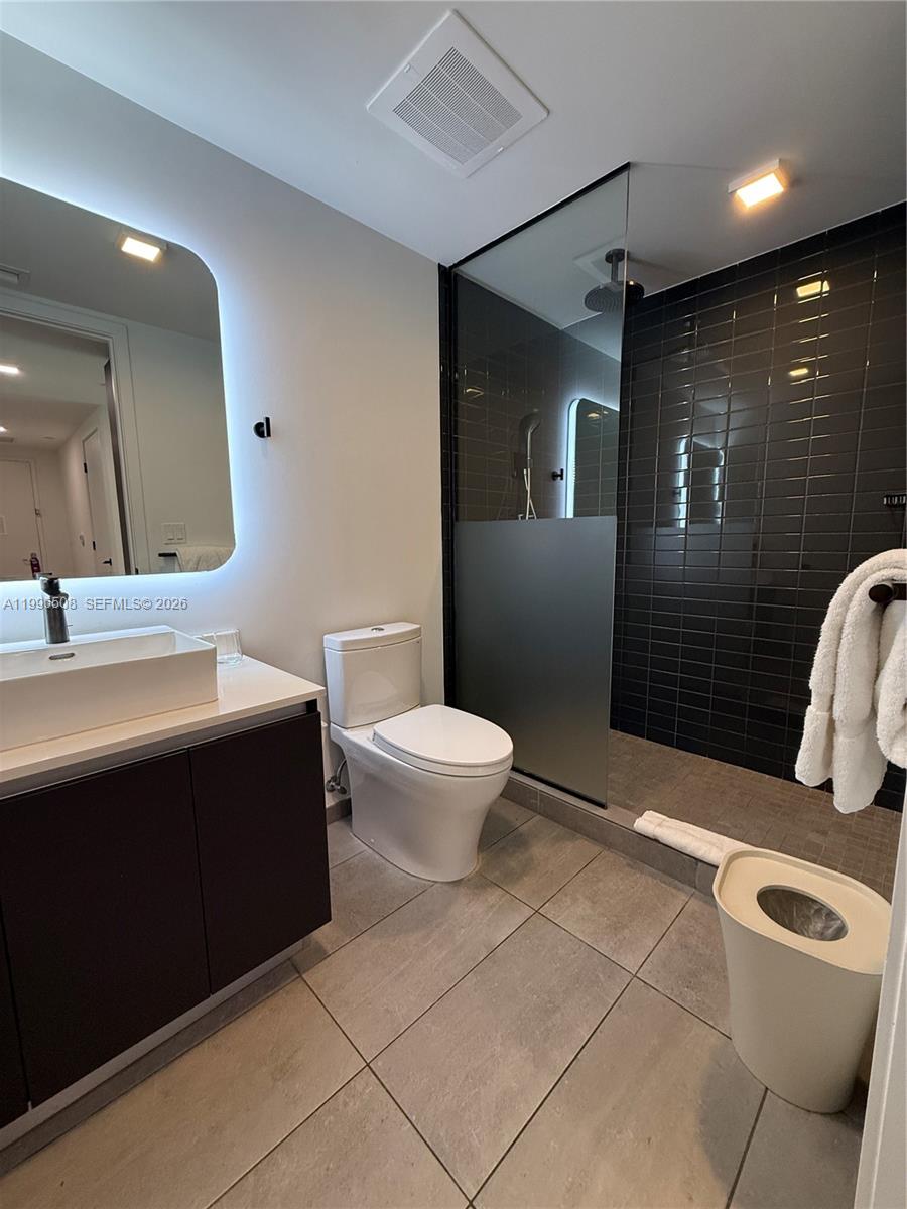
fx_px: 489
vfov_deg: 102.1
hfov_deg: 85.7
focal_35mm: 14
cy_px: 604
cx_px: 454
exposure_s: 1/120
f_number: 2.2
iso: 250
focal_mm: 2.22
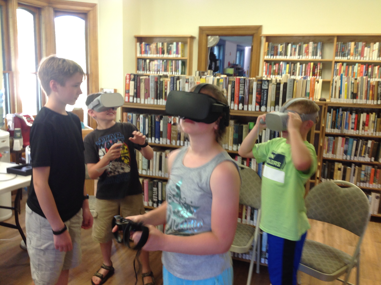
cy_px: 142
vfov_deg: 40.6
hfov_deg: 52.7
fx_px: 385
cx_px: 190
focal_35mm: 35
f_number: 2.4
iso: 64
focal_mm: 4.28
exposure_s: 1/15
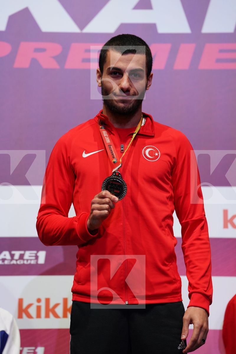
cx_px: 118
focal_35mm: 200
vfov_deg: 10.3
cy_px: 177
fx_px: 1967
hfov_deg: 6.9
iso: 1000
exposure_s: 1/250
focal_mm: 200
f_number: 3.5
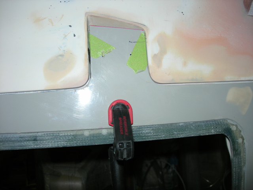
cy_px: 95
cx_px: 126
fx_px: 278
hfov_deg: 49.0
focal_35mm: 38
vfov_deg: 37.7
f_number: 2.8
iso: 64
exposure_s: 1/60.1
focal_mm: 7.8
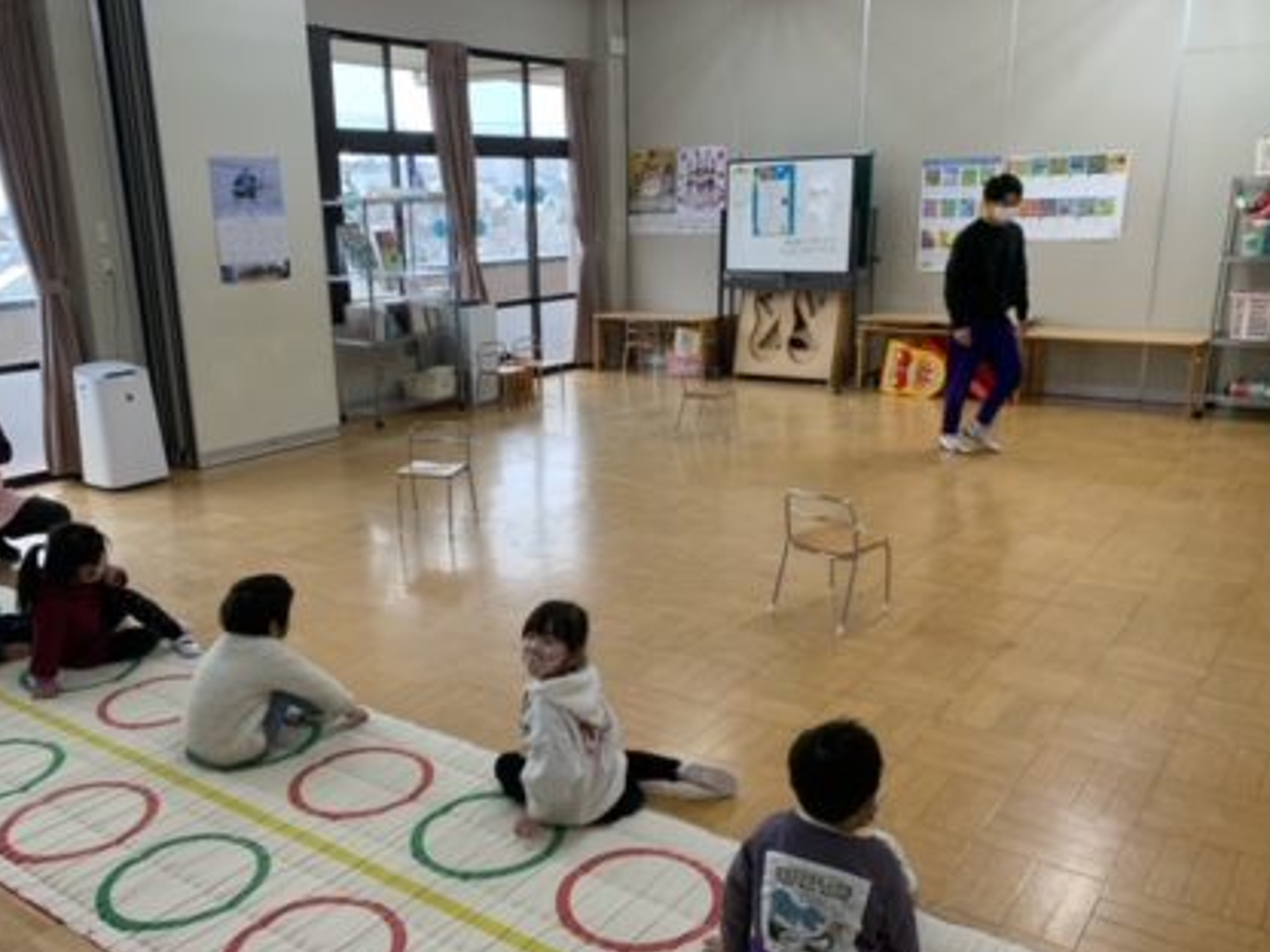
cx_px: 580
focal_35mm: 30
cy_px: 546
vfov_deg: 46.7
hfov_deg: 59.9
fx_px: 1101
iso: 100
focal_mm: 4.25
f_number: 1.8
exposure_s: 1/77
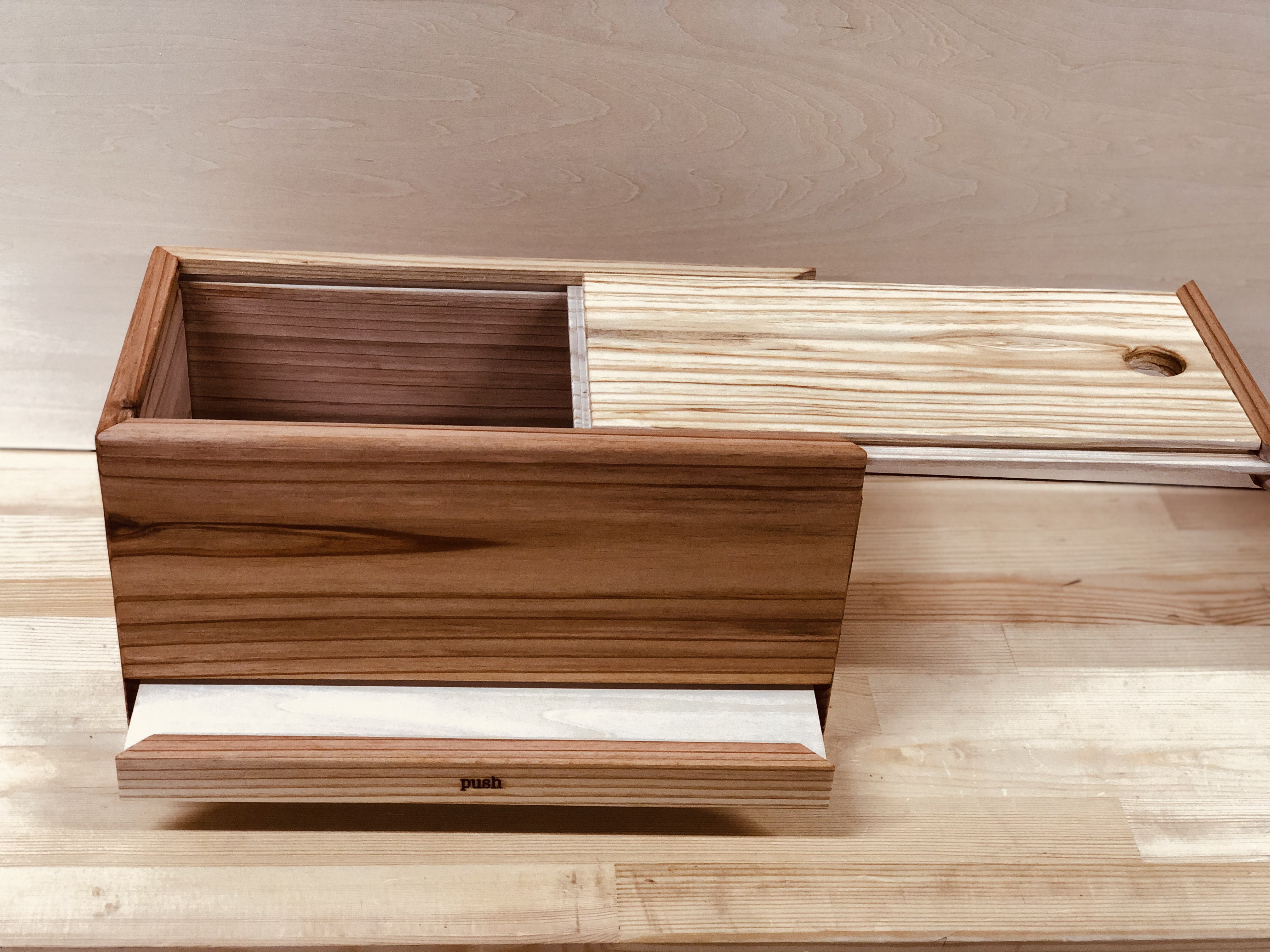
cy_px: 476
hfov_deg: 36.8
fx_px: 1908
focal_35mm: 52
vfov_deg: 28.0
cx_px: 635
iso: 100
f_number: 2.4
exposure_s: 1/60
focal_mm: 6
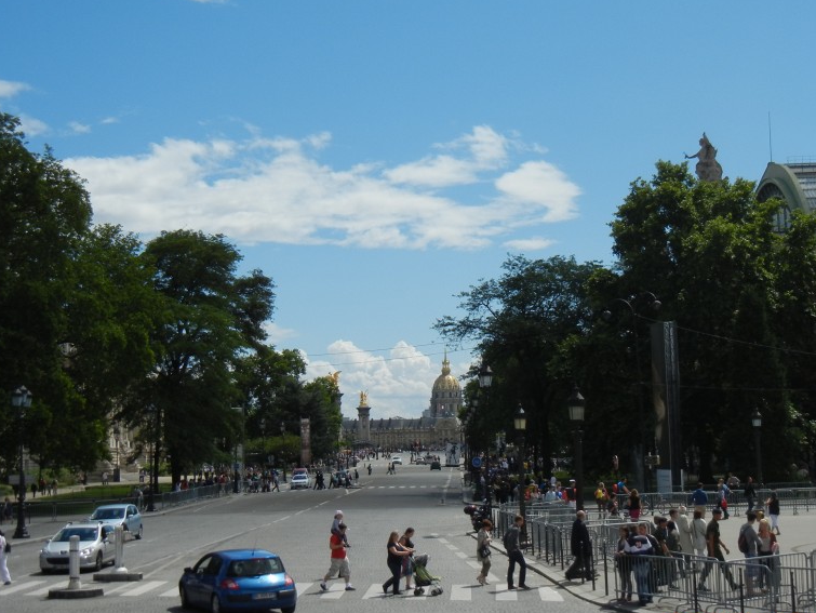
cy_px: 298
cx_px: 455
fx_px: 1439
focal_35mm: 61
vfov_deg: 24.0
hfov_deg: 31.6
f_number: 7.6
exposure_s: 1/670
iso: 160
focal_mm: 8.1
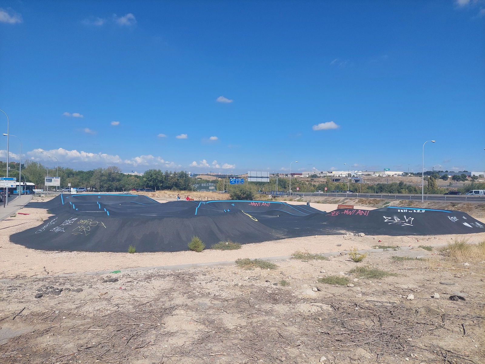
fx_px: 350
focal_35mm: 25
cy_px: 182
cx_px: 242
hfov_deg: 69.4
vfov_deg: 54.9
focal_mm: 5.23
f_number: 1.8
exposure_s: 1/2529
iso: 40
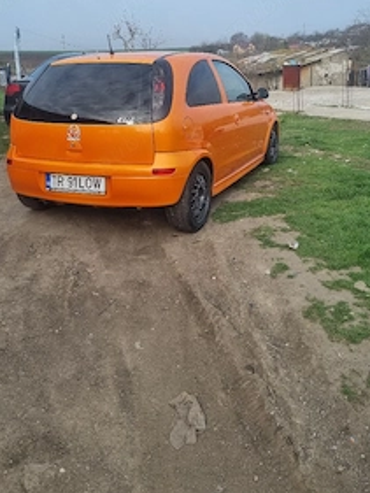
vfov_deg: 49.0
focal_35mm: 37
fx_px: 527
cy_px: 151
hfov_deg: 38.7
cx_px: 186
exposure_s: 1/2000
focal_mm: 5.4
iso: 50
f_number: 1.8
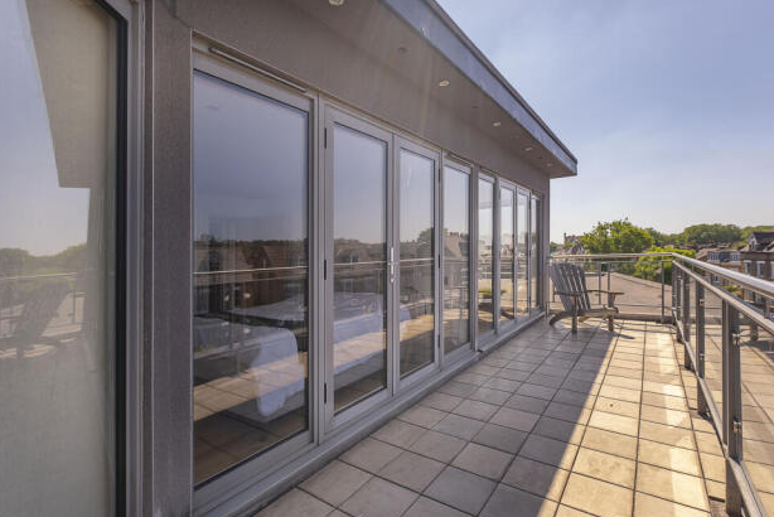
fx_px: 344
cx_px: 399
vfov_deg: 73.8
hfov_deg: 96.7
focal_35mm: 16
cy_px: 263
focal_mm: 10
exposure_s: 1/640
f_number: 5
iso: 250
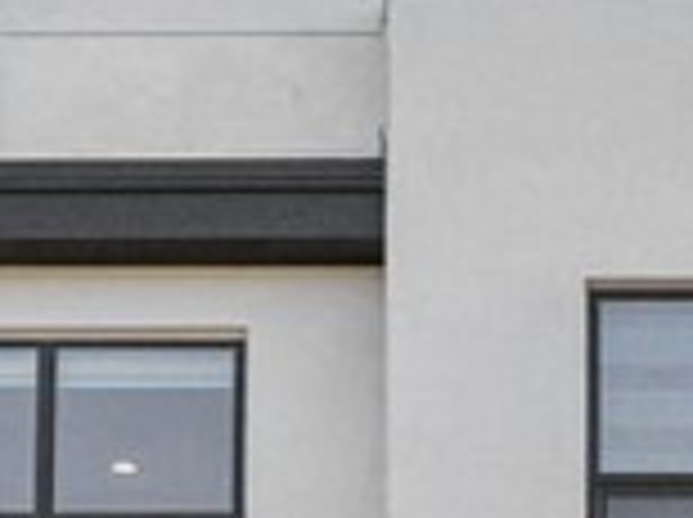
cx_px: 432
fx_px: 2818
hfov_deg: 14.0
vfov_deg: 10.5
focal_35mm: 141
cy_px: 356
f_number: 8
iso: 100
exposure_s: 1/400
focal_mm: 22
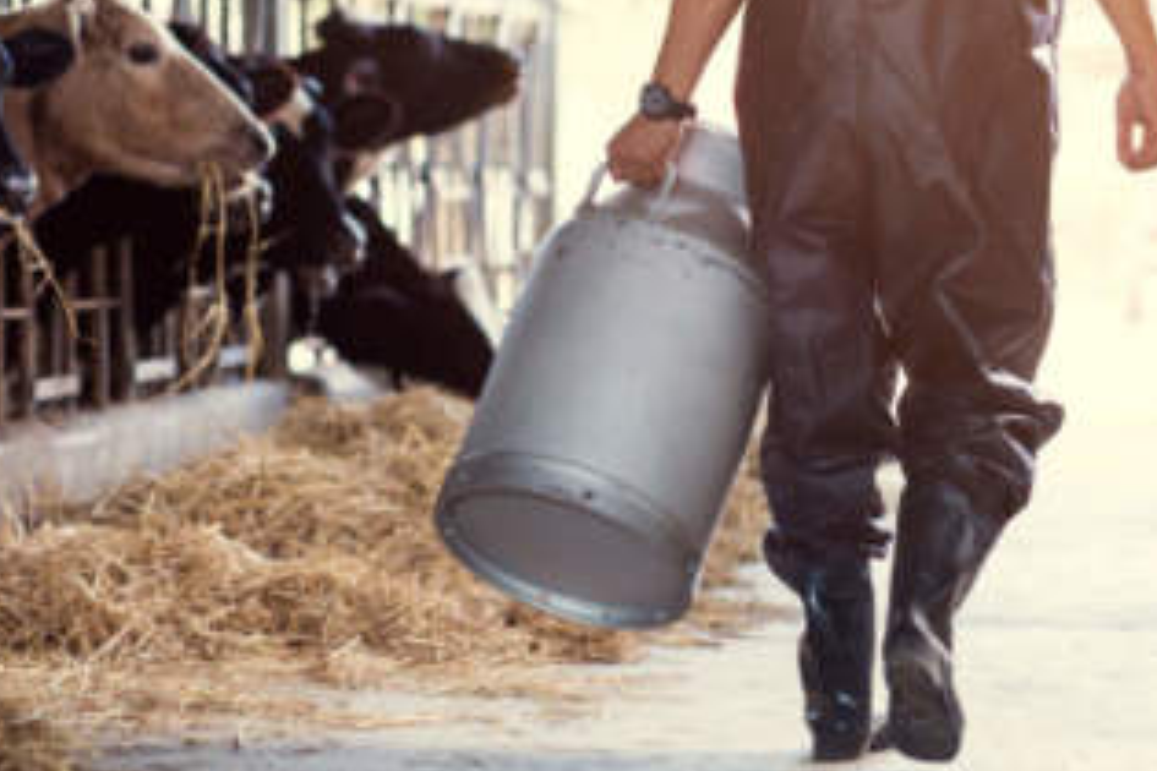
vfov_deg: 8.4
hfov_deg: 12.6
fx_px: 5206
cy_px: 103
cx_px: 224
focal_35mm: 162
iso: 250
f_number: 2
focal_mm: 85
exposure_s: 1/400
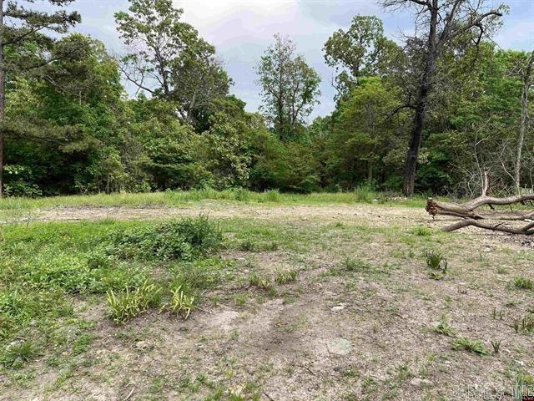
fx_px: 401
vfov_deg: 53.1
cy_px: 200
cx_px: 267
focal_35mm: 26
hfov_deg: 67.3
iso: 32
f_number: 1.6
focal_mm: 5.1
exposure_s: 1/994
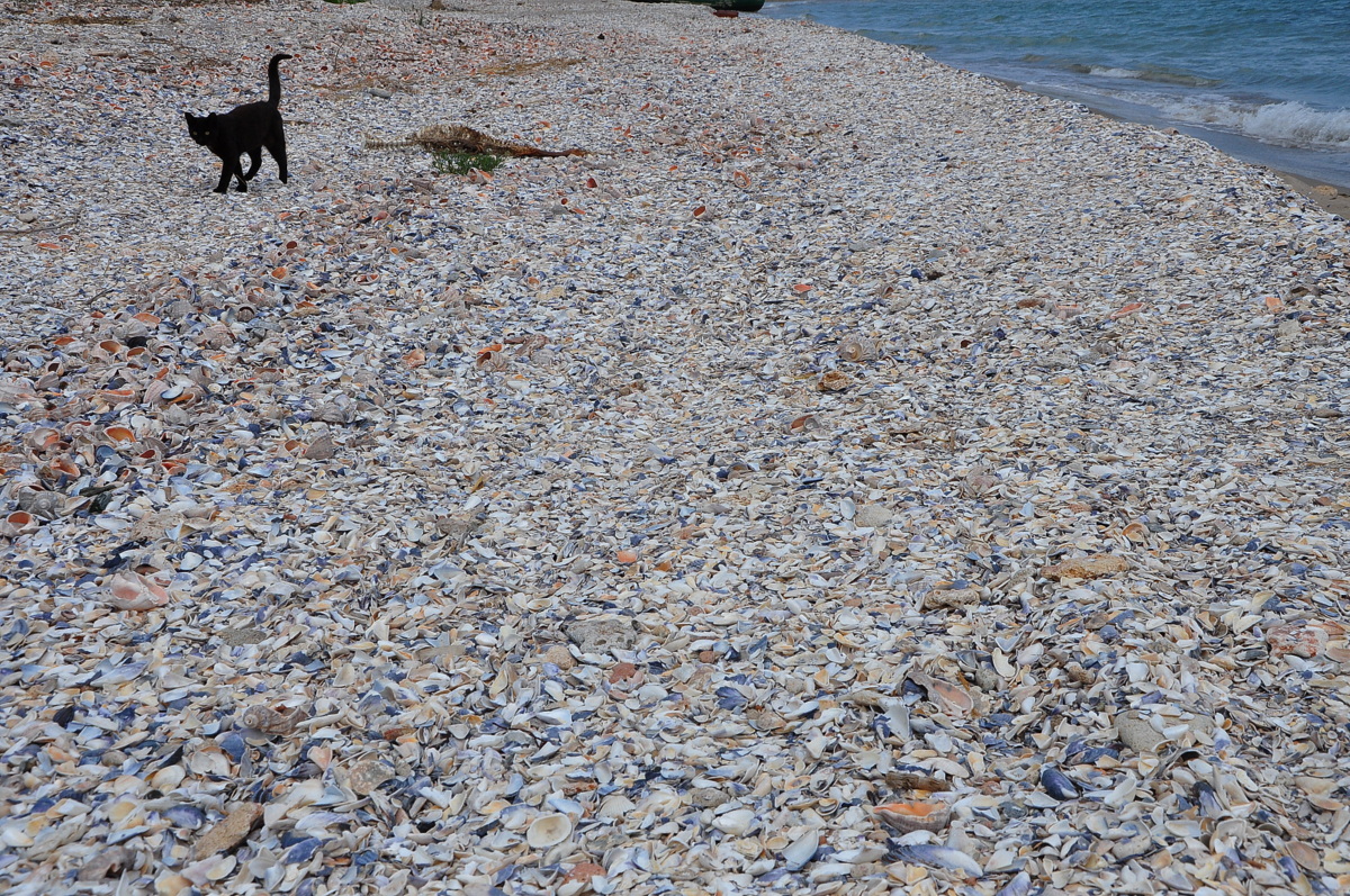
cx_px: 675
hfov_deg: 41.2
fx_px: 1798
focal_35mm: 48
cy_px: 448
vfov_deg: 28.0
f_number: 13
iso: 400
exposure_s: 1/640
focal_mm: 32
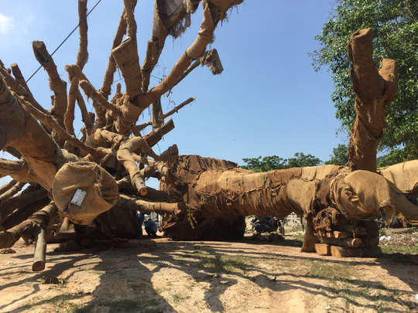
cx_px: 209
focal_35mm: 29
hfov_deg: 61.7
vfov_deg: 48.2
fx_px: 350
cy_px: 156
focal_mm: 4.15
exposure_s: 1/1522
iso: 32
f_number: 2.2
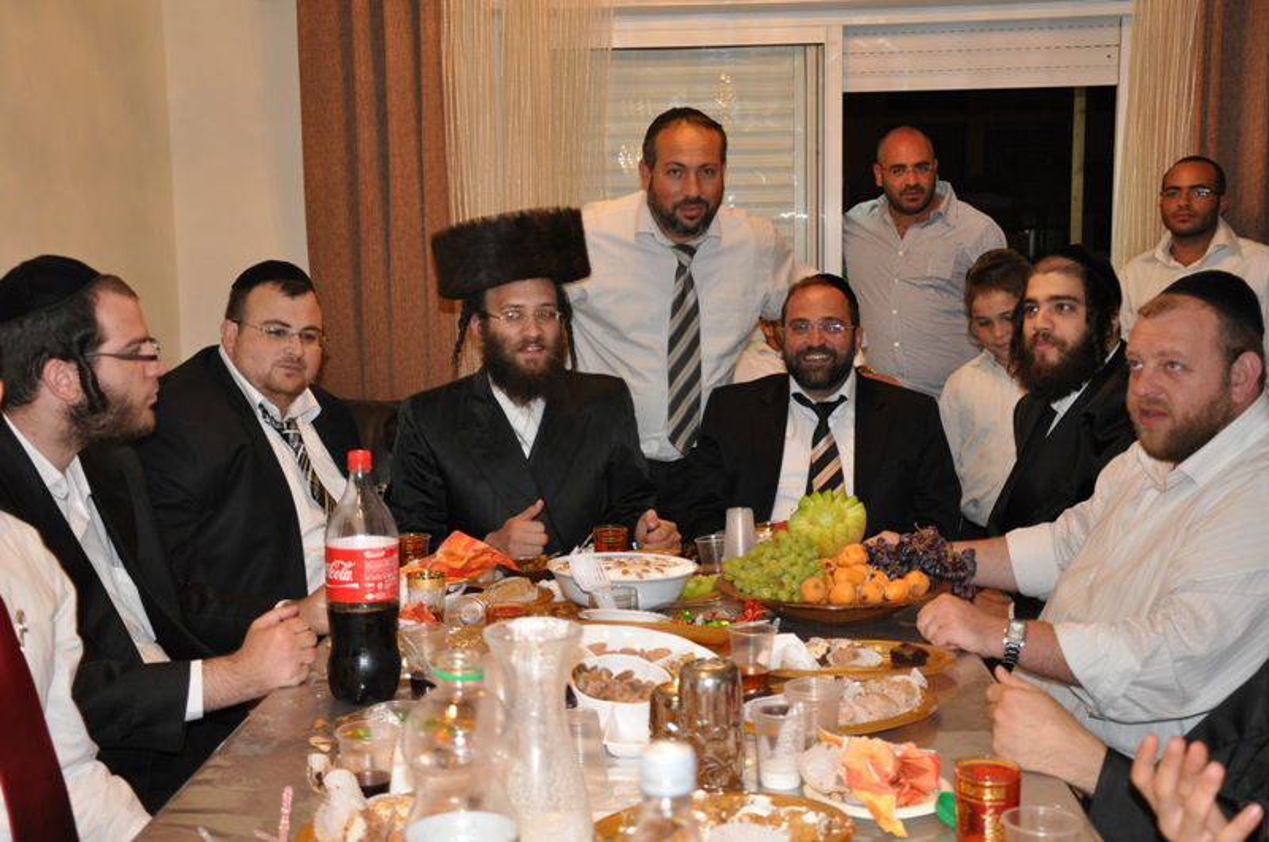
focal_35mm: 45
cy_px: 421
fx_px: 1584
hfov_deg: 43.7
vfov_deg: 29.8
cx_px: 634
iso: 800
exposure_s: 1/60
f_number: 4.2
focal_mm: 30
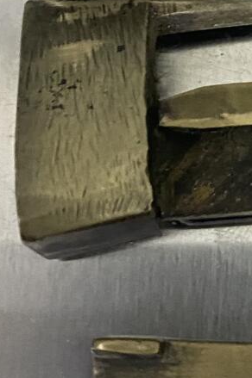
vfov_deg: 18.1
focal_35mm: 111
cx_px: 383
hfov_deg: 11.8
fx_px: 1167
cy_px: 20
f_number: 1.8
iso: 320
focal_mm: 4.25
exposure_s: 1/50
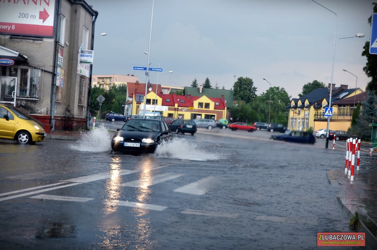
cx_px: 188
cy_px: 125
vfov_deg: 20.5
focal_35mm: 66
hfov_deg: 30.6
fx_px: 690
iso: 280
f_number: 5.6
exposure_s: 1/125
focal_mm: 44
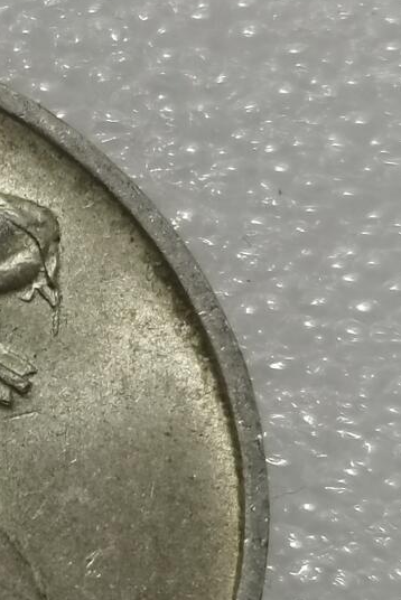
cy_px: 365
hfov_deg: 7.3
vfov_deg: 11.1
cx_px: -270
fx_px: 3087
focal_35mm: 185
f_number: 1.8
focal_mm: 5.58
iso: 64
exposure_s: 1/100
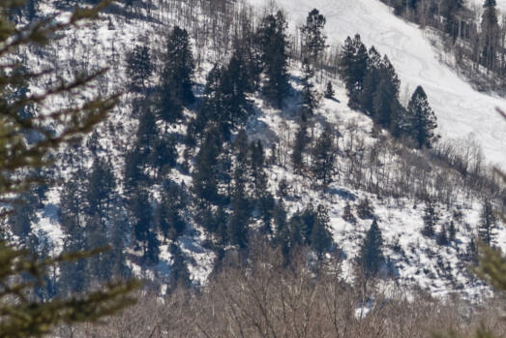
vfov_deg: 2.0
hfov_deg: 3.0
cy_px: -116
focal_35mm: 688
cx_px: 545
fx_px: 9672
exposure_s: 1/2500
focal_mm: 120
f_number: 4
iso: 100
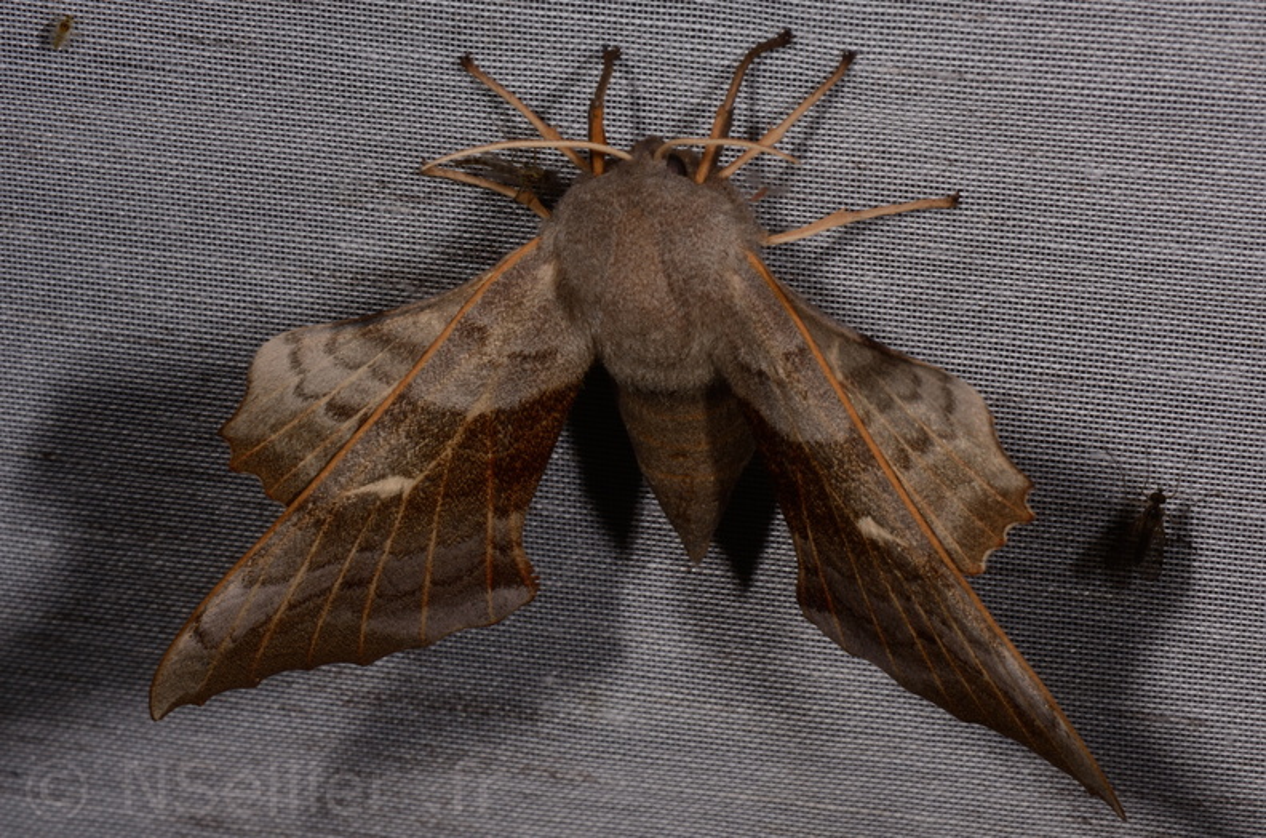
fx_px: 4473
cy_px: 419
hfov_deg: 16.1
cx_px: 633
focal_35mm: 128
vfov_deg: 10.7
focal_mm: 85
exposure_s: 1/60
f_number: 32
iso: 100
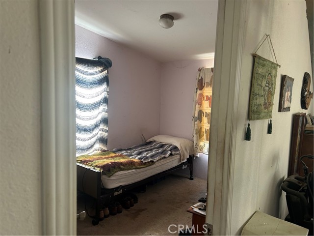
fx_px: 236
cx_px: 157
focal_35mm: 26
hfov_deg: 67.3
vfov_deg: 53.1
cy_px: 118
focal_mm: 5.7
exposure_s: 1/67
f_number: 1.5
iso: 125
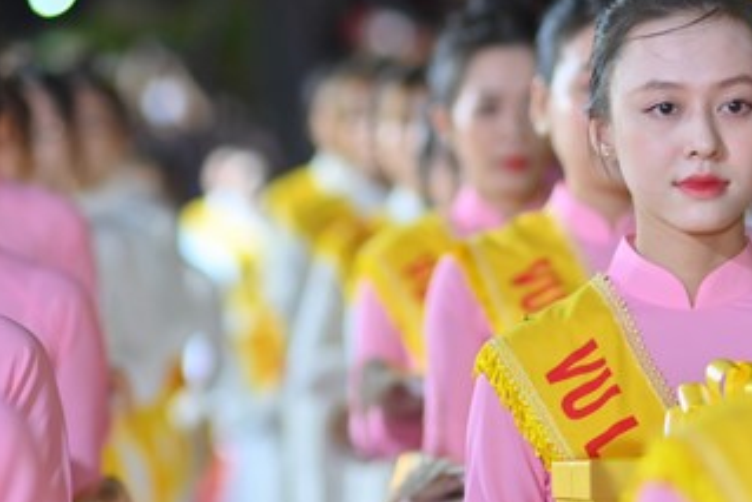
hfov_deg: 11.9
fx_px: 3615
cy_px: 350
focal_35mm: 173
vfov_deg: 7.9
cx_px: 299
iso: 640
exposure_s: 1/100
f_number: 2
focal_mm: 85
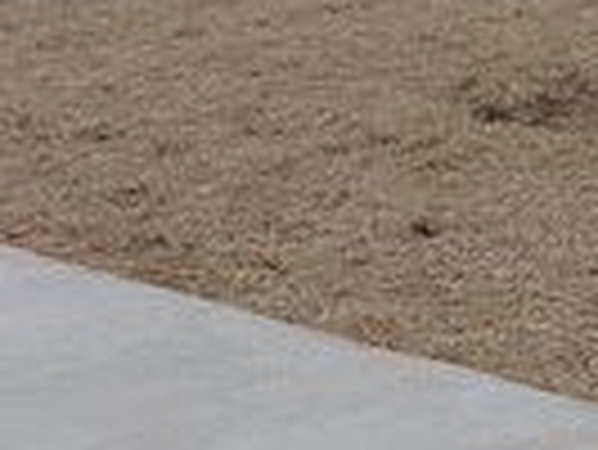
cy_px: 79
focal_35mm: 131
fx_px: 2265
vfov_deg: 11.3
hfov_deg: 14.9
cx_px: 81
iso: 50
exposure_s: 1/1513
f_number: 2.4
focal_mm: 4.28
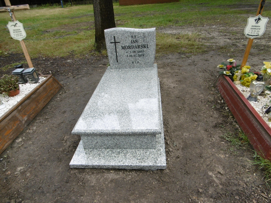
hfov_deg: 71.6
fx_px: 188
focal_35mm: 24
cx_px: 136
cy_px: 102
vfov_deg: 56.8
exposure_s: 1/250
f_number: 3.1
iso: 100
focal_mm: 4.3
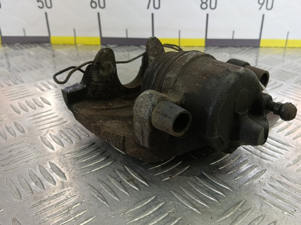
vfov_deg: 53.0
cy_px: 107
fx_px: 226
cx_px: 169
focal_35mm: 26
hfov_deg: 67.1
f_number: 1.6
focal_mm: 4.11
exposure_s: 1/50
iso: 99
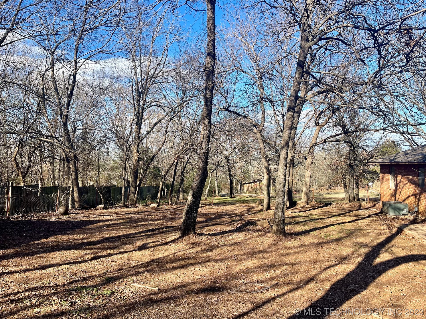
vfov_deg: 54.9
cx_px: 213
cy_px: 160
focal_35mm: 25
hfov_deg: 69.4
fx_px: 308
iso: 32
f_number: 1.6
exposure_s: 1/1225
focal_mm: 5.1
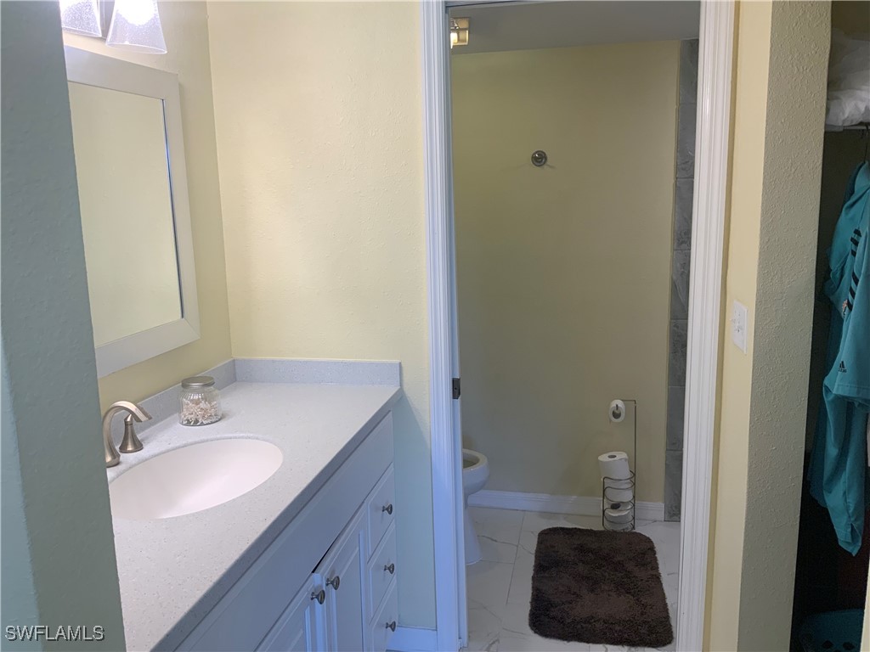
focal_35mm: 29
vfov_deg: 48.2
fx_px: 729
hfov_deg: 61.7
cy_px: 326
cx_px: 435
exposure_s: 1/120
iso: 50
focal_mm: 3
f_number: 1.8
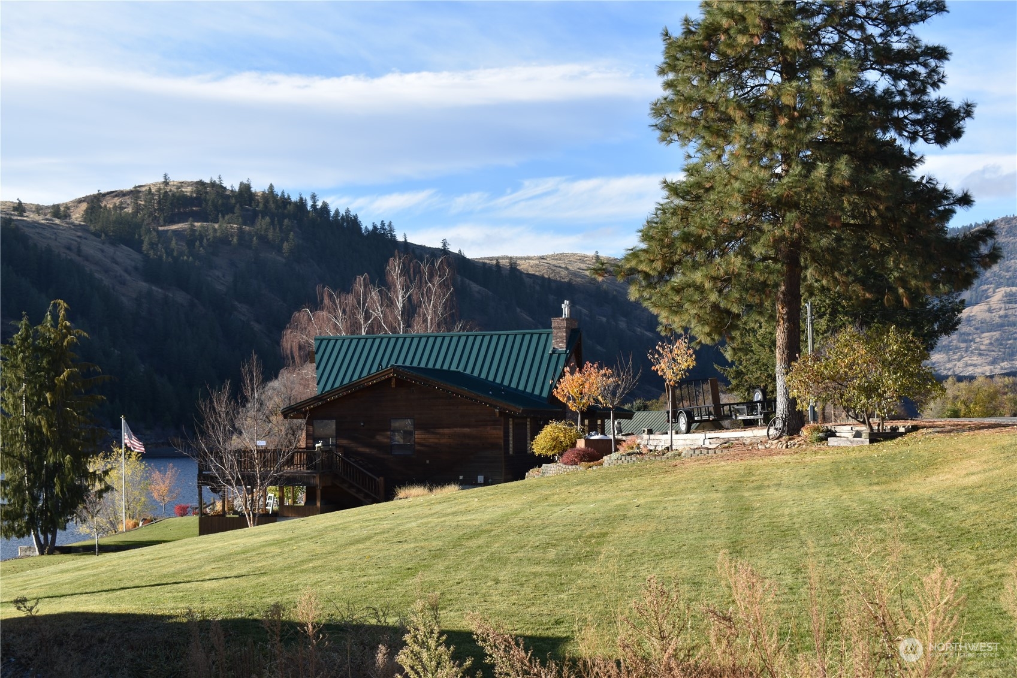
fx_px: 1483
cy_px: 339
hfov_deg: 37.9
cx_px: 508
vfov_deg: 25.7
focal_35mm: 52
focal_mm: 35
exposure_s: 1/200
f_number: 8
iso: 100
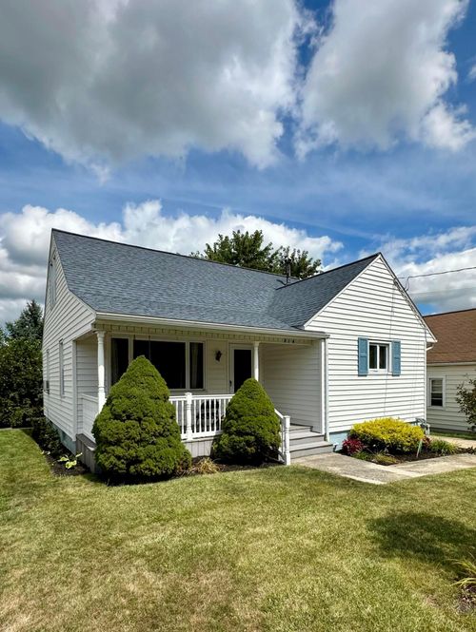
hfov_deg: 85.8
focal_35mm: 14
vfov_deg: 102.0
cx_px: 238
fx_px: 256
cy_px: 316
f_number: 2.2
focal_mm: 2.22
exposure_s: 1/2959
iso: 40
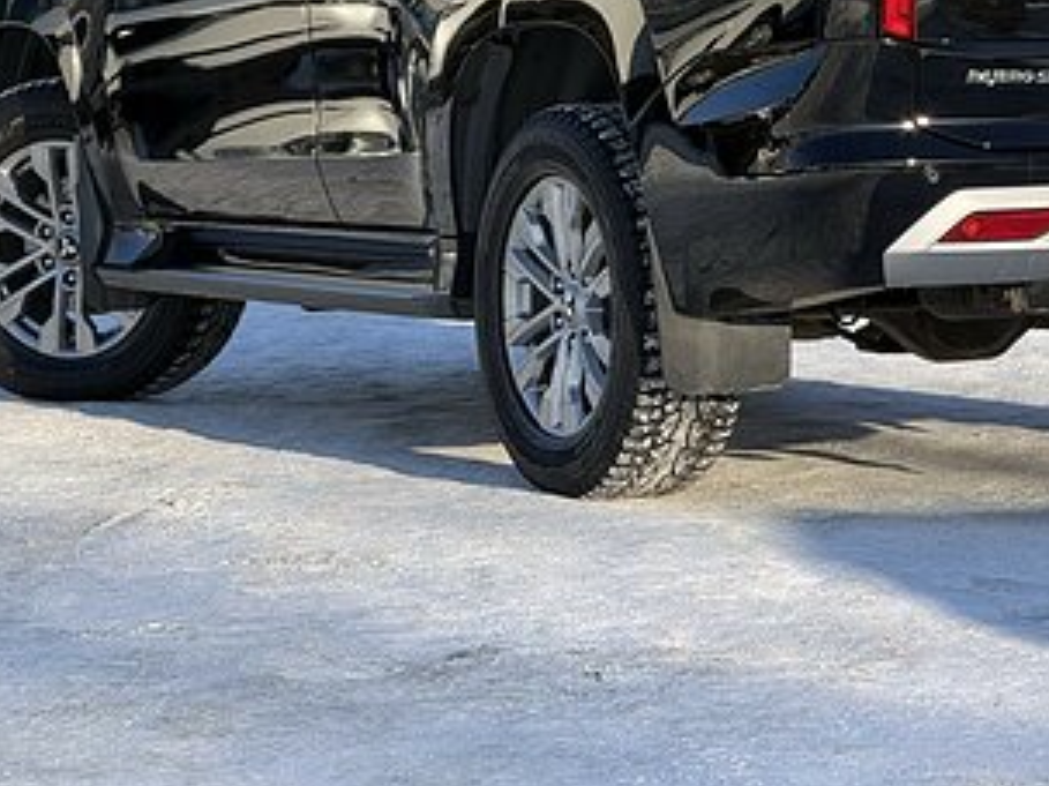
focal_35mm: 217
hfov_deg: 9.1
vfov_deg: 6.8
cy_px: 139
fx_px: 6573
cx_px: 751
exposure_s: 1/428
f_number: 2.8
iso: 64
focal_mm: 15.66
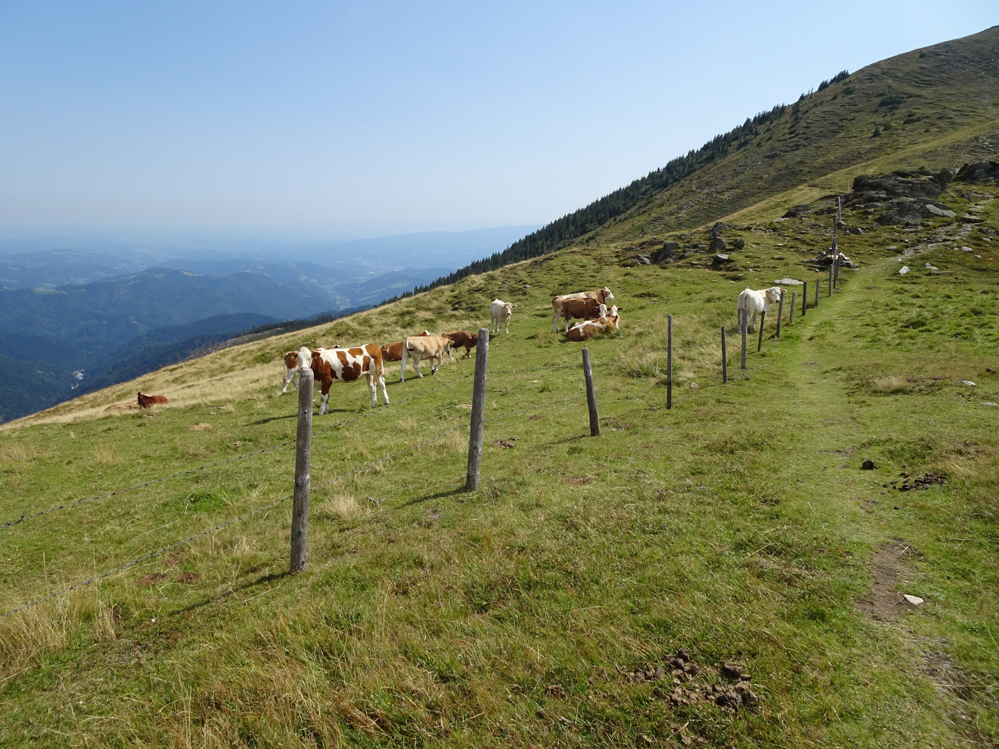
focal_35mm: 24
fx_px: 693
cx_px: 500
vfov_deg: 56.8
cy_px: 374
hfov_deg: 71.6
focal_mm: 4.1
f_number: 3.5
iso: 80
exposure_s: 1/1000
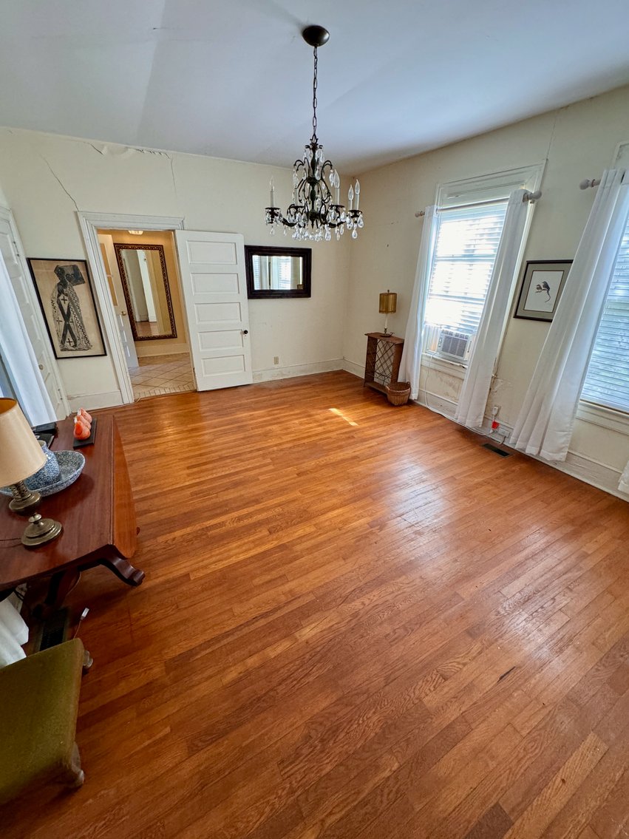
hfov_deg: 85.7
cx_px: 314
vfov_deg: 102.1
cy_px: 420
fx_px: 339
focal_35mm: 14
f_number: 2.2
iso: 250
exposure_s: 1/120
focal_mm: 2.22
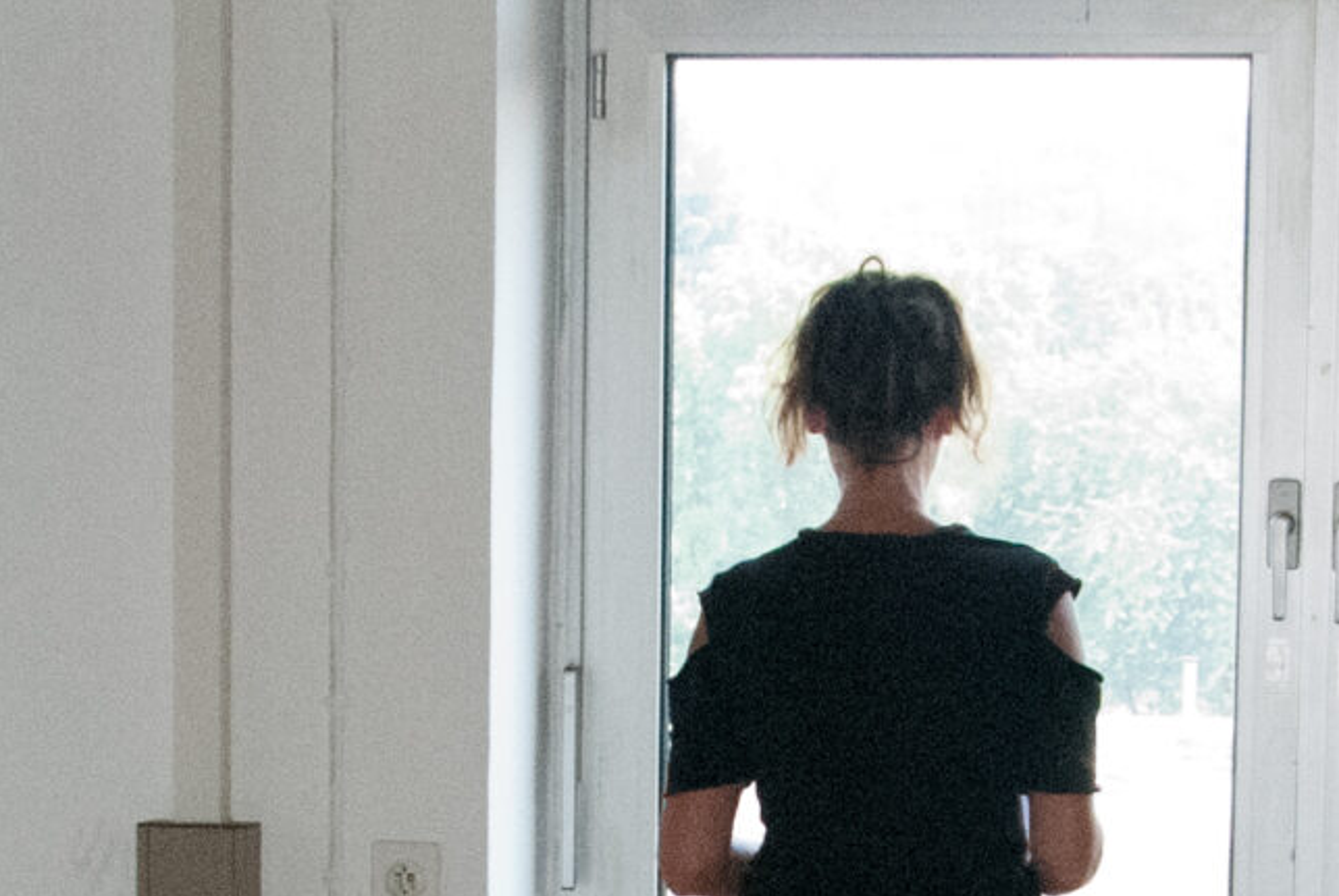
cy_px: 1148
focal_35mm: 149
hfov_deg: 13.8
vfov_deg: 9.1
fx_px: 5548
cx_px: 780
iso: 2500
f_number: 8
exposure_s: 1/200
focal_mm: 25
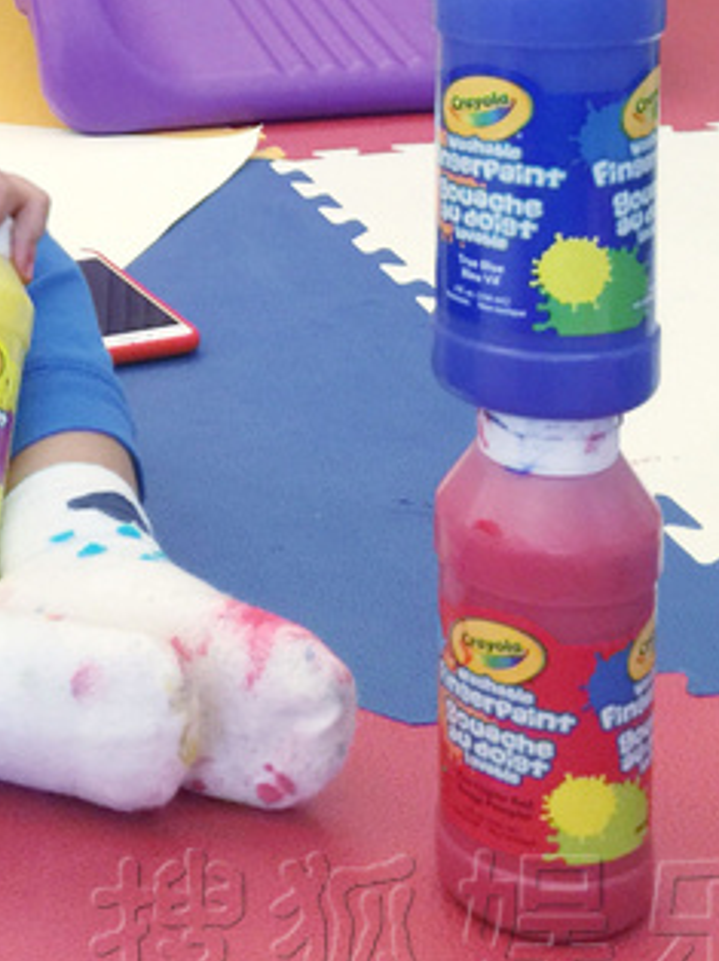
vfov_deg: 26.0
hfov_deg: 19.8
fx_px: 1969
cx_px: -73
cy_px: -9
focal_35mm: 71
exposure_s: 1/17
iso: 125
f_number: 2.2
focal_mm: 4.15
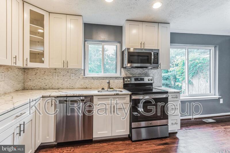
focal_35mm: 17
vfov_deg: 70.4
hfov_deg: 93.3
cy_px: 76
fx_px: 109
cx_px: 115
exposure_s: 1/15
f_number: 8
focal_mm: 17
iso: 400
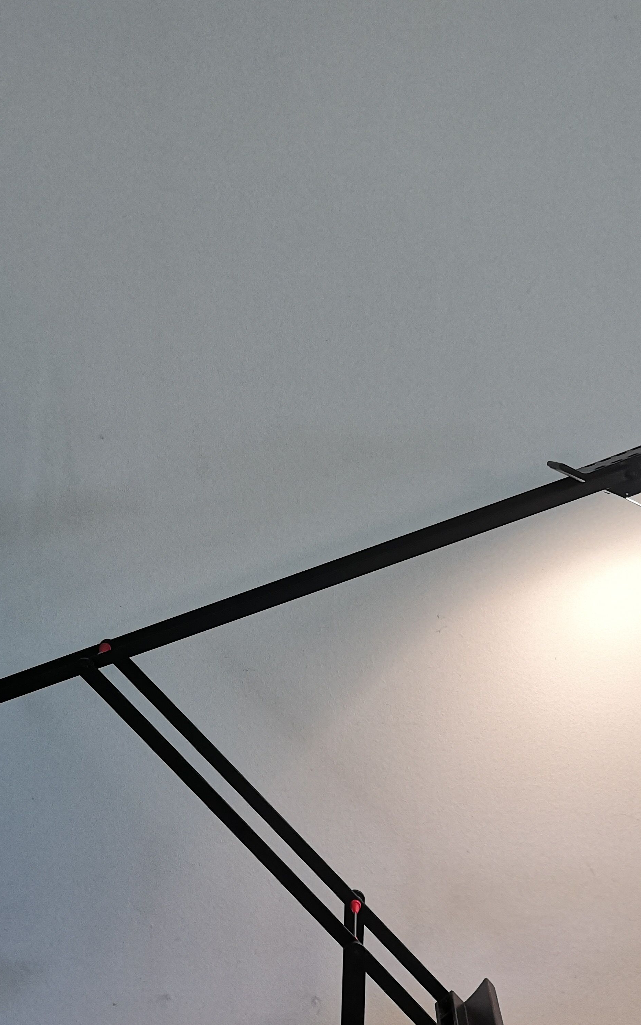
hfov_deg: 33.6
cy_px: 628
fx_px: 1062
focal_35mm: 38
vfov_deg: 51.1
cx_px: 299
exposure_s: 3
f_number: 1.8
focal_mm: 3.95
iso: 200
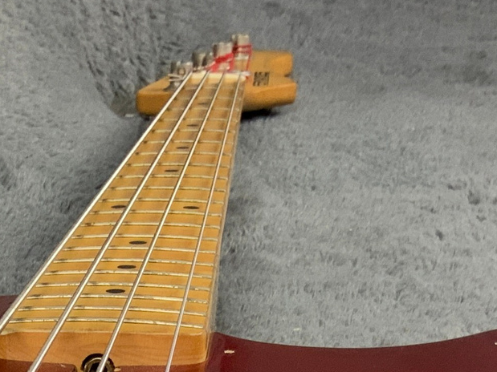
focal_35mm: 120
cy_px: 732
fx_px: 1723
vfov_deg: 11.2
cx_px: -22
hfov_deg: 16.0
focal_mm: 3
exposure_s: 1/50
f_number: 1.8
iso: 80
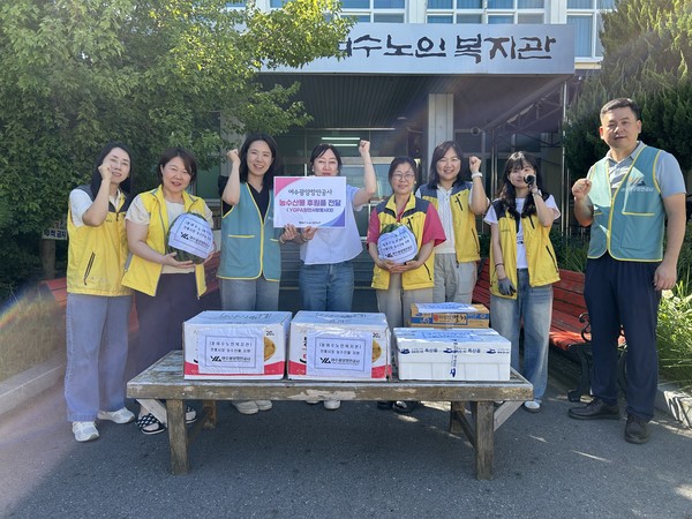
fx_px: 520
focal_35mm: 26
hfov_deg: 67.3
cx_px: 346
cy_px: 260
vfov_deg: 53.1
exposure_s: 1/646
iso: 50
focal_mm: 5.7
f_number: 1.5
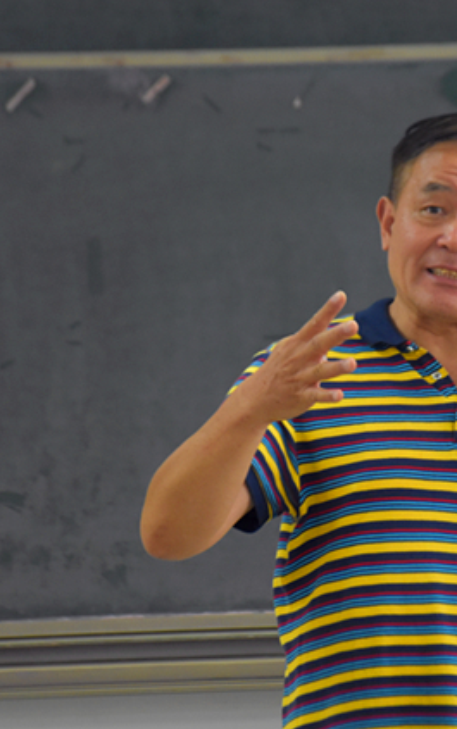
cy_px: 365
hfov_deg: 4.9
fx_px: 5332
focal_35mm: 268
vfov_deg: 7.8
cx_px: 345
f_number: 5.6
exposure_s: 1/60
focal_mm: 116
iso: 2200
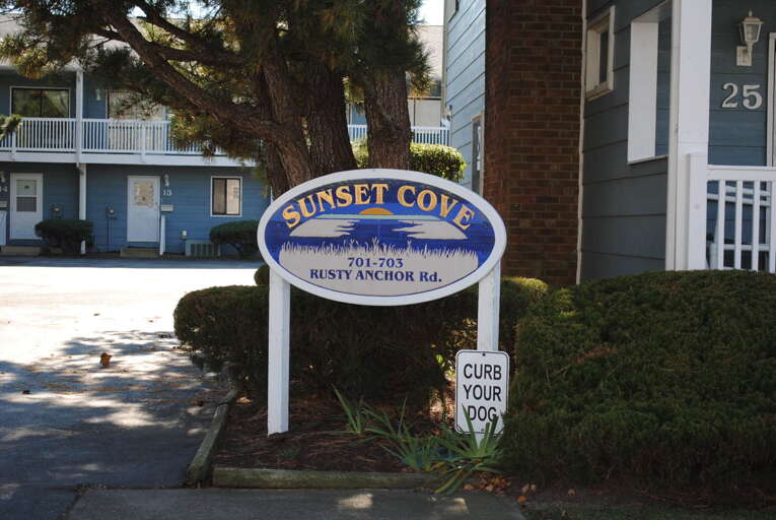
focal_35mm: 69
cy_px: 260
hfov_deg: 29.2
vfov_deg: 19.8
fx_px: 1489
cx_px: 388
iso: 100
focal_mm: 46
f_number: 5.3
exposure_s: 1/160
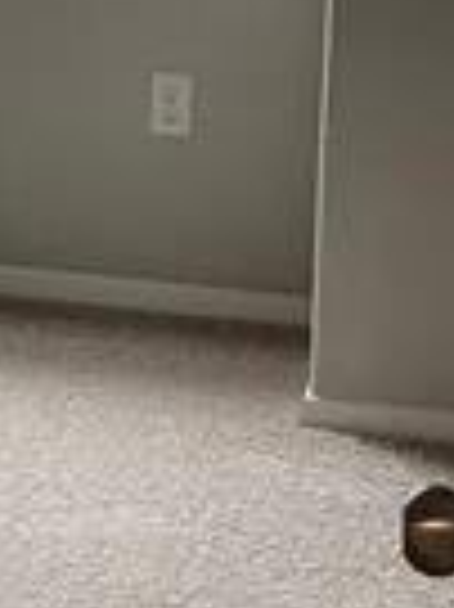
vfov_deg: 13.0
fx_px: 2592
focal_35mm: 148
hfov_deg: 9.6
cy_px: -108
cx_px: -328
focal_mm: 5.1
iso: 160
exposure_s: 1/60
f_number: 1.6
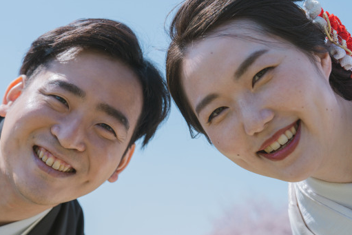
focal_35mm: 72
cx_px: 158
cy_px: 131
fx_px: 704
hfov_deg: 28.1
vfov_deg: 18.9
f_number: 4.5
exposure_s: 1/1600
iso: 200
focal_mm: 46
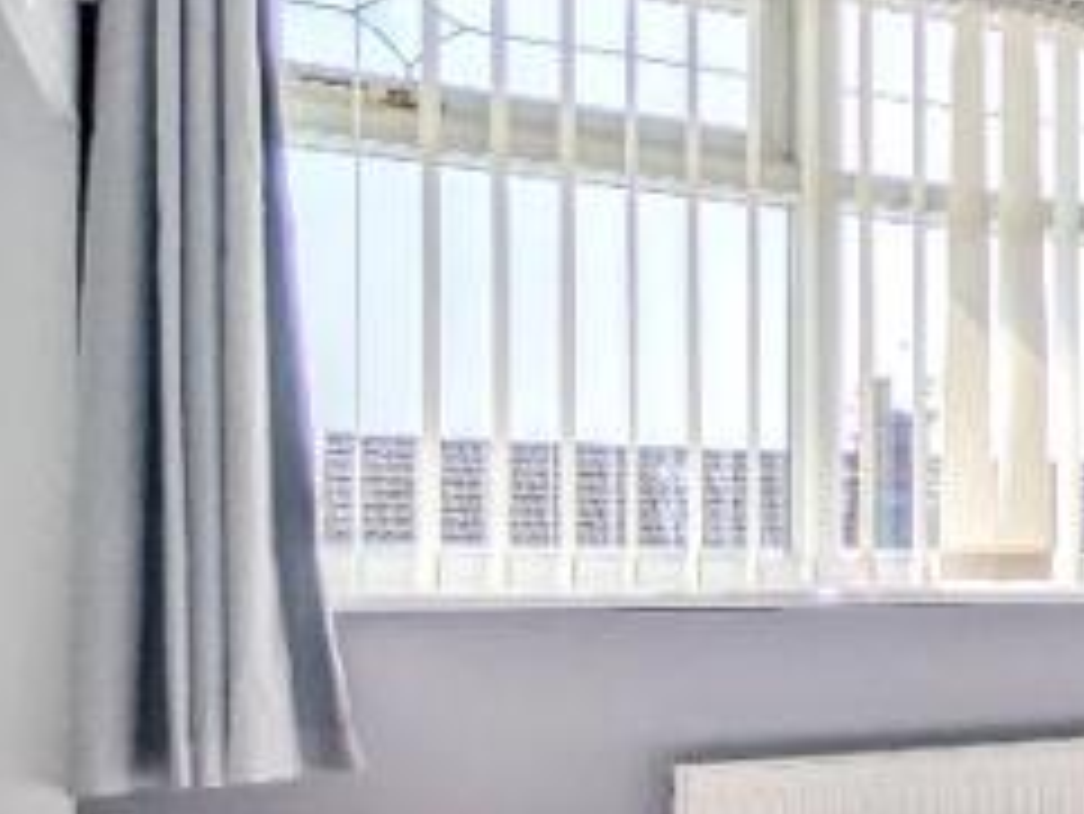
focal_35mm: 51
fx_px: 1598
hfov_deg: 22.4
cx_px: 1934
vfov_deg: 28.4
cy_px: 542
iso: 46
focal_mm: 2.02
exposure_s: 1/1961
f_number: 1.7
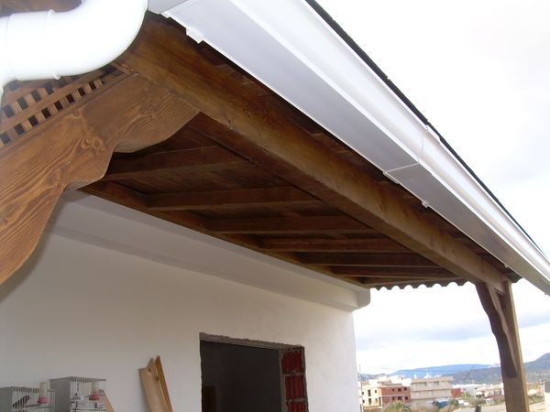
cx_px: 275
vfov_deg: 37.7
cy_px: 206
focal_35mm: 38
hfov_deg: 49.0
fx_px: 604
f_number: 4.6
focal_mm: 6.3
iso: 50
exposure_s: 1/136
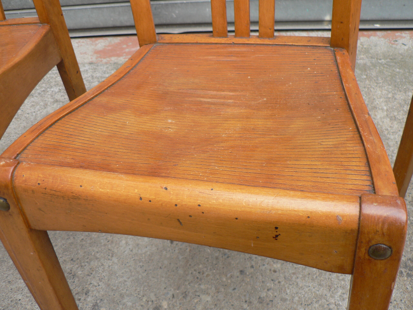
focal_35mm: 36
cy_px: 155
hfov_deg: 51.4
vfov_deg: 39.7
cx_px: 206
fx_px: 430
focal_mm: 6
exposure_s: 1/125
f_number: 2.8
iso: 80
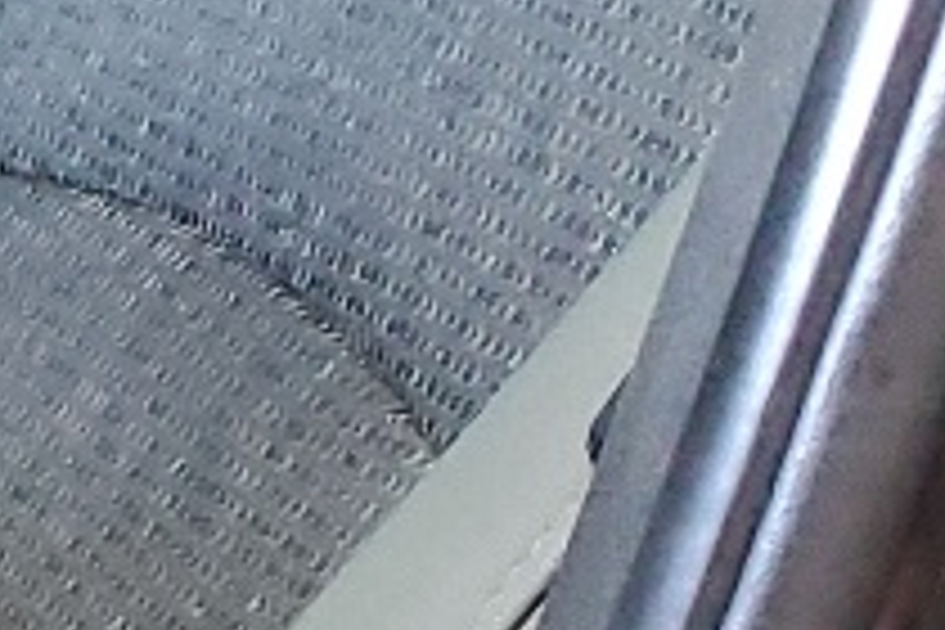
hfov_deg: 8.3
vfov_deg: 6.7
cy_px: 598
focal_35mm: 206
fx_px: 5407
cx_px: -1984
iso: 287
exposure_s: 1/40
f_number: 1.5
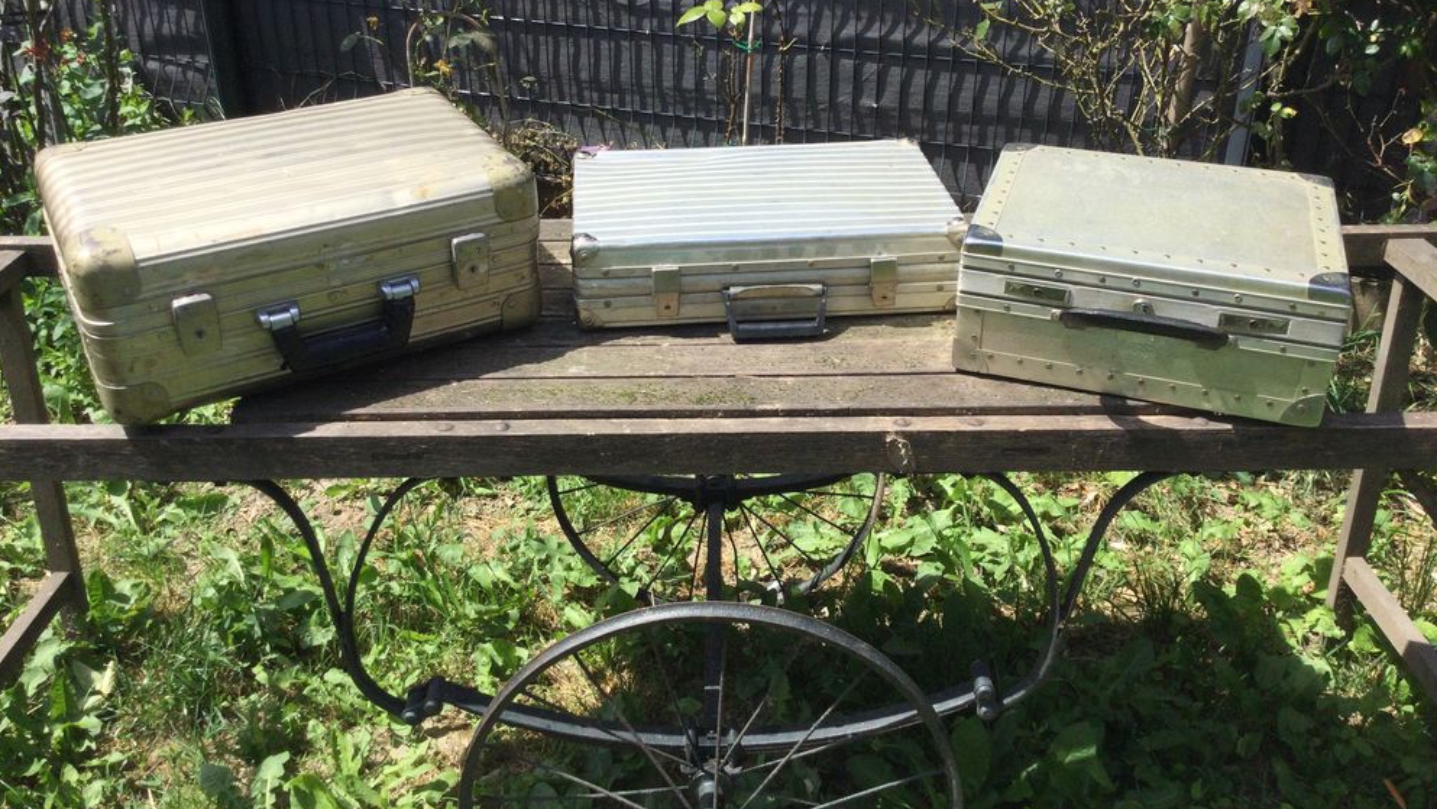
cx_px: 719
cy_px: 289
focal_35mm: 34
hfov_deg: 58.0
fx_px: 1296
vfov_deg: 34.4
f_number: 2.4
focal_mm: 3.3
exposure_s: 1/1253
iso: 25
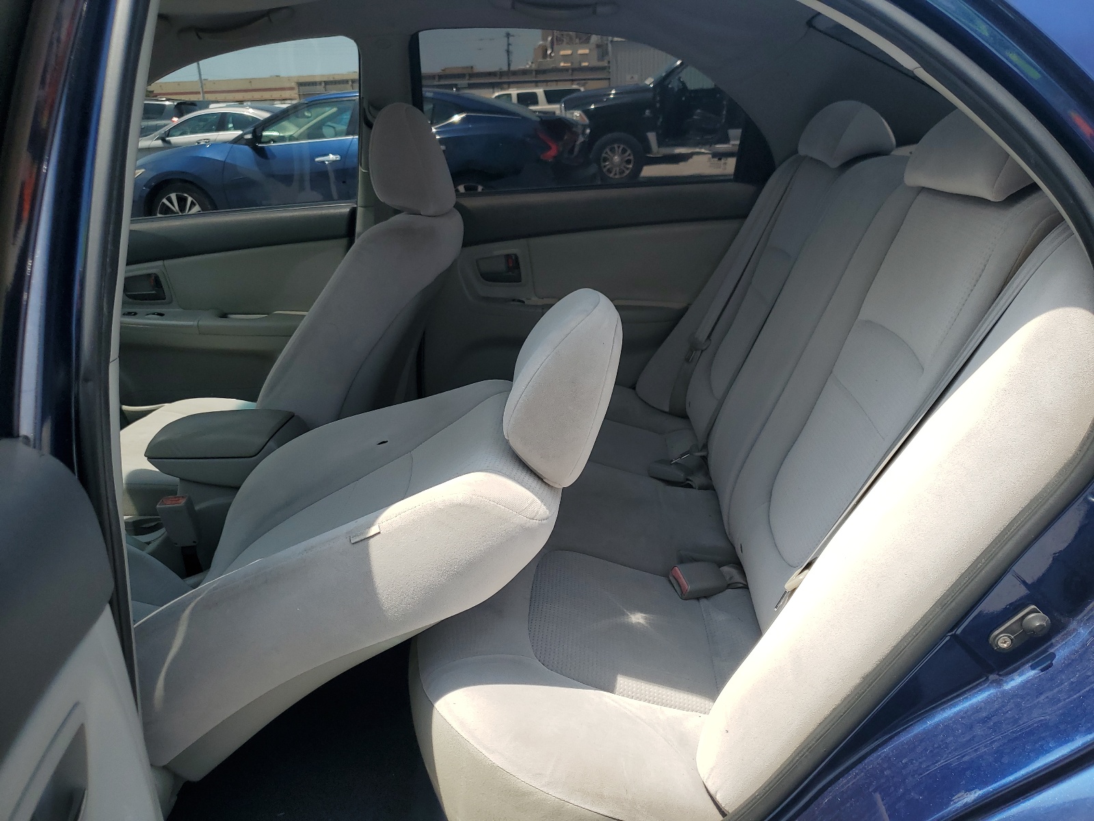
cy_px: 410
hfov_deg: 67.3
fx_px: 822
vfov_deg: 53.1
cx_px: 547
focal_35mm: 26
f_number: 1.5
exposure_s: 1/1667
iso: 50
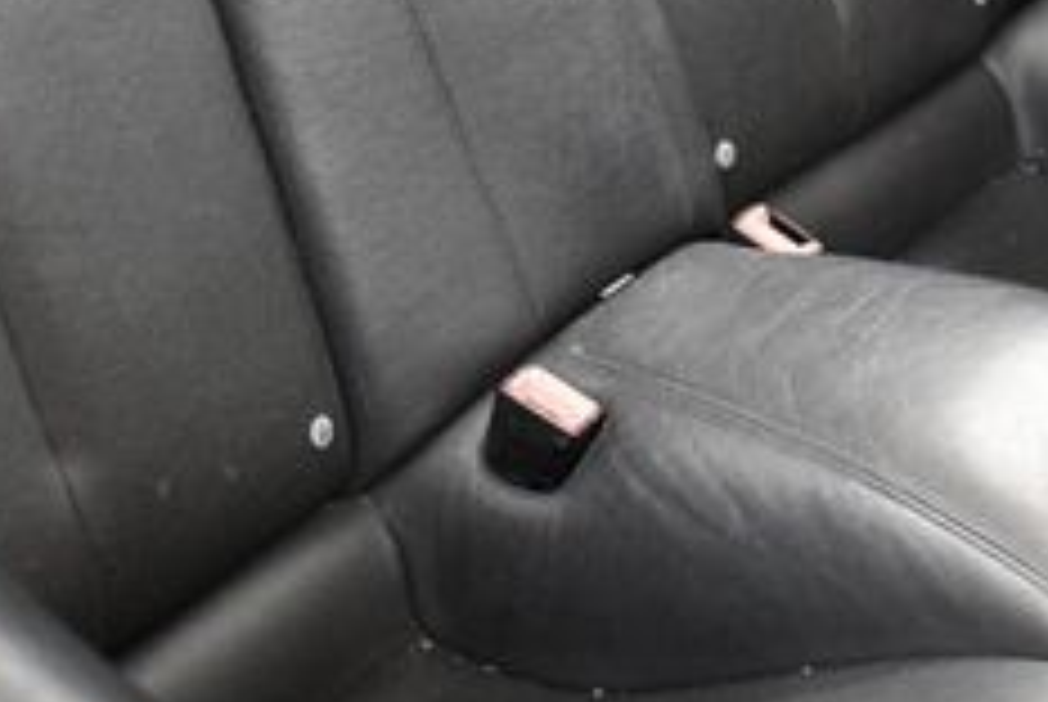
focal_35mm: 99
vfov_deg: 13.7
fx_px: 2886
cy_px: -4
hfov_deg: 20.2
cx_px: 945
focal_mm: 18
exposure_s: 1/80
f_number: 3.5
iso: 3200
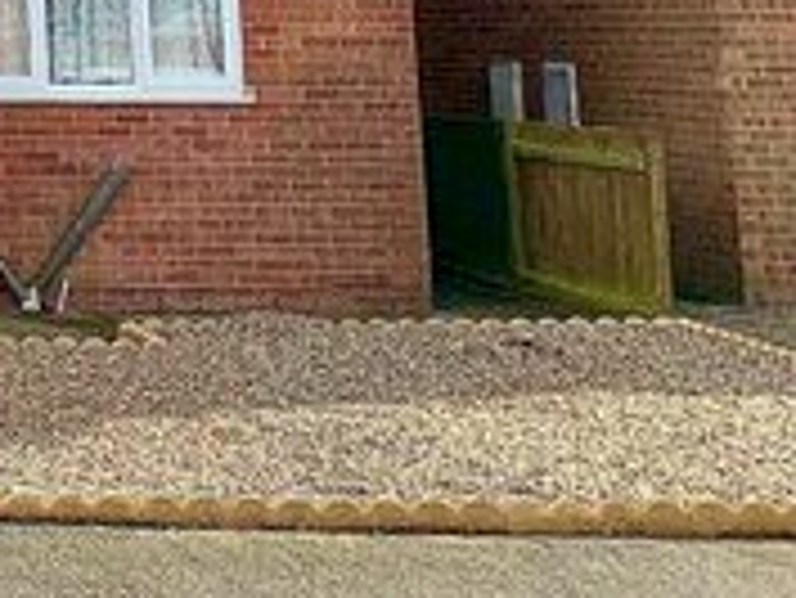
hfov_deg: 16.4
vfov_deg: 13.4
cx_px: -576
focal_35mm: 103
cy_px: -362
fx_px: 2370
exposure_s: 1/1634
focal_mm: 4.25
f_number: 1.8
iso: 25
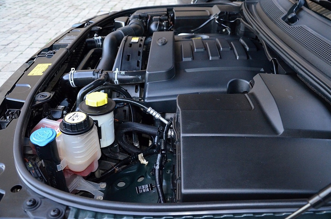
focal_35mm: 33
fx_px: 303
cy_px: 110
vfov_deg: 39.8
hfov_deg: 57.3
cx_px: 166
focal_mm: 22
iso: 3200
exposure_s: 1/60
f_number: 3.8
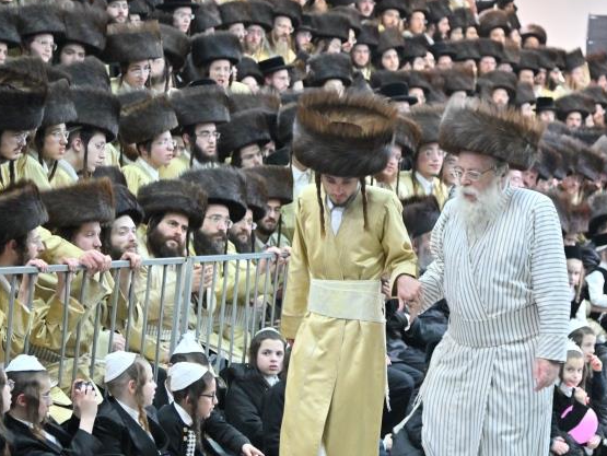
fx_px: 2053
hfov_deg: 16.8
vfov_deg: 12.7
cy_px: 271
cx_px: 427
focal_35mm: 117
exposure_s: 1/200
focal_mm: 66
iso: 1600
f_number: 4
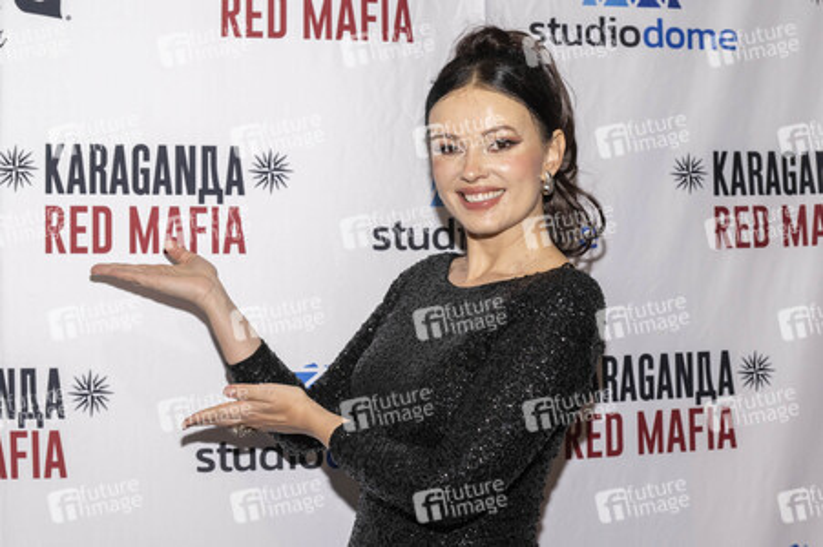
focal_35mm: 51
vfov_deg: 26.4
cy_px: 274
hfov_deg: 38.9
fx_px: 1165
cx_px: 412
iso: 800
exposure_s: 1/200
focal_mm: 51
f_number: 5.6
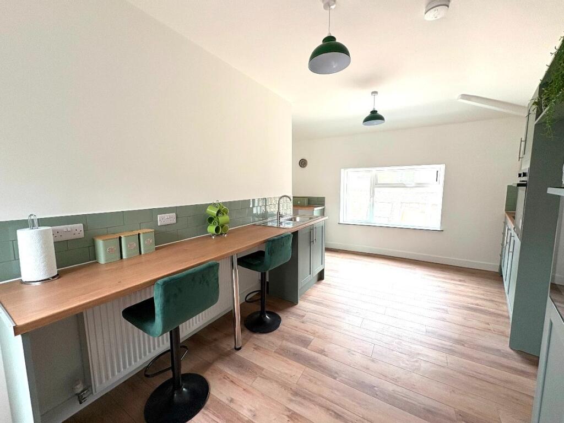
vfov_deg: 85.7
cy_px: 212
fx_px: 228
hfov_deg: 102.1
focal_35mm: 14
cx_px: 282
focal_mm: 2.22
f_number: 2.2
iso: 80
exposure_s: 1/126
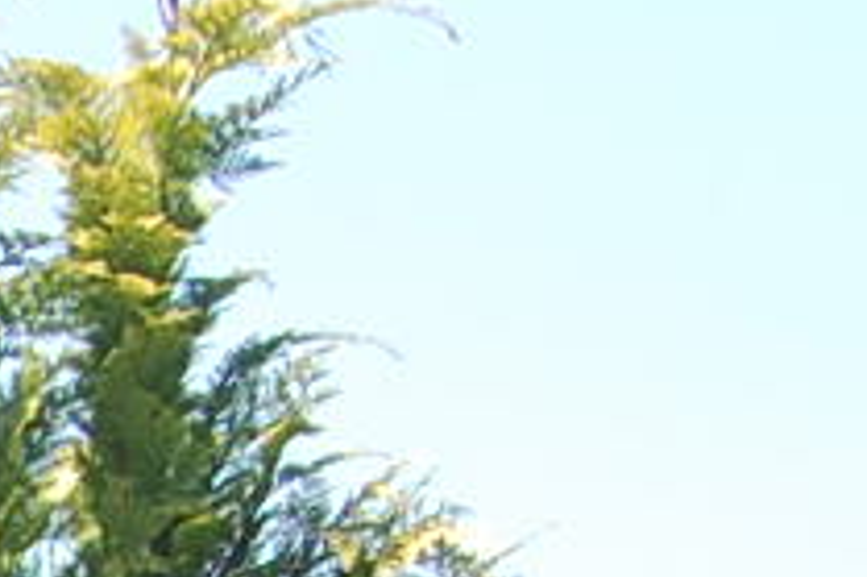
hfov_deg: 6.8
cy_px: 1760
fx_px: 6762
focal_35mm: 281
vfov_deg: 4.7
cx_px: -1381
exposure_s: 1/200
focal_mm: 26
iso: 400
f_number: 10
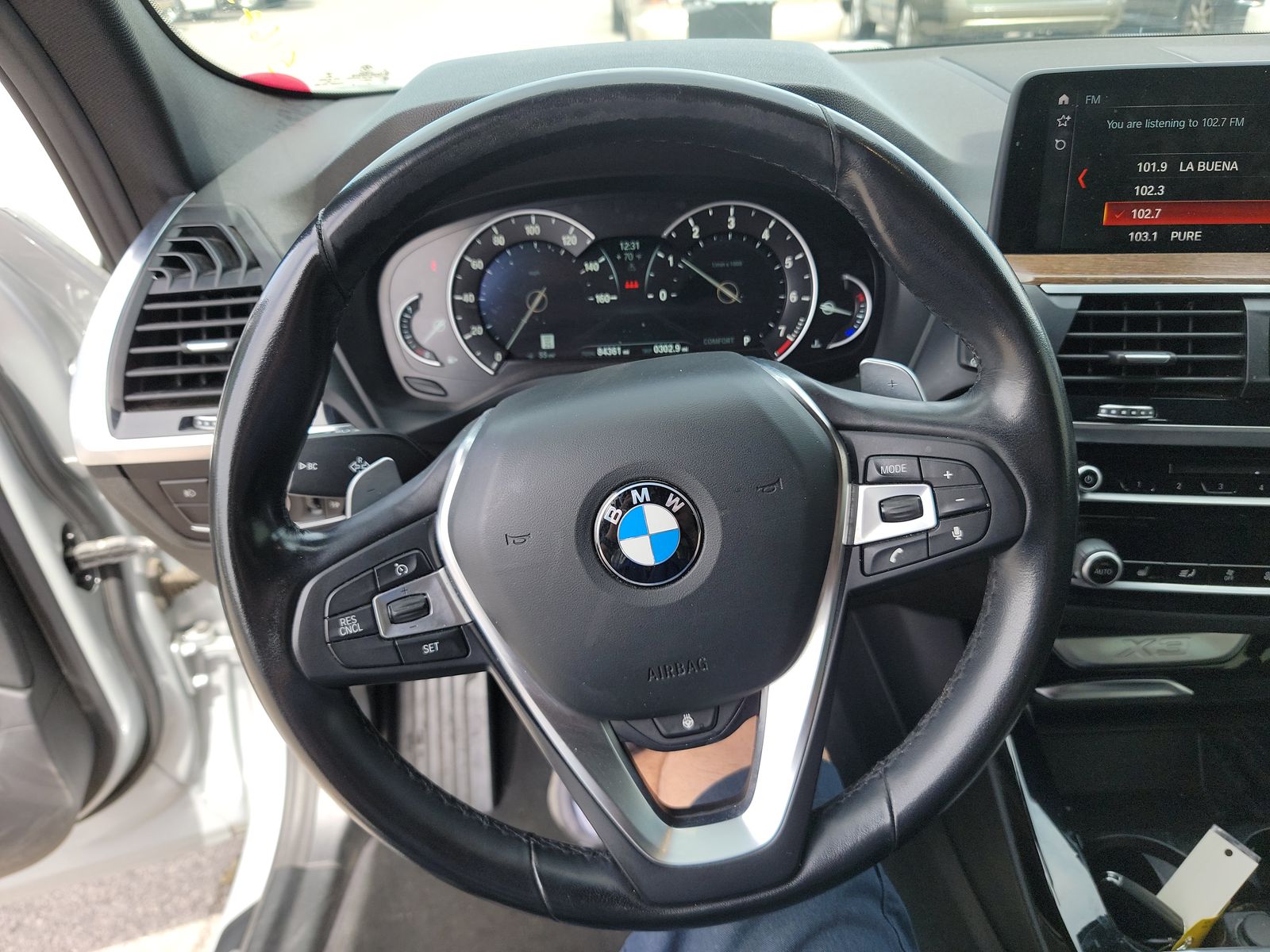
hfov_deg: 71.6
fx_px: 881
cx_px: 635
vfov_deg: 56.8
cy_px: 476
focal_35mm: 24
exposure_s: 1/125
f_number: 1.8
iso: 50
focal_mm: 6.7
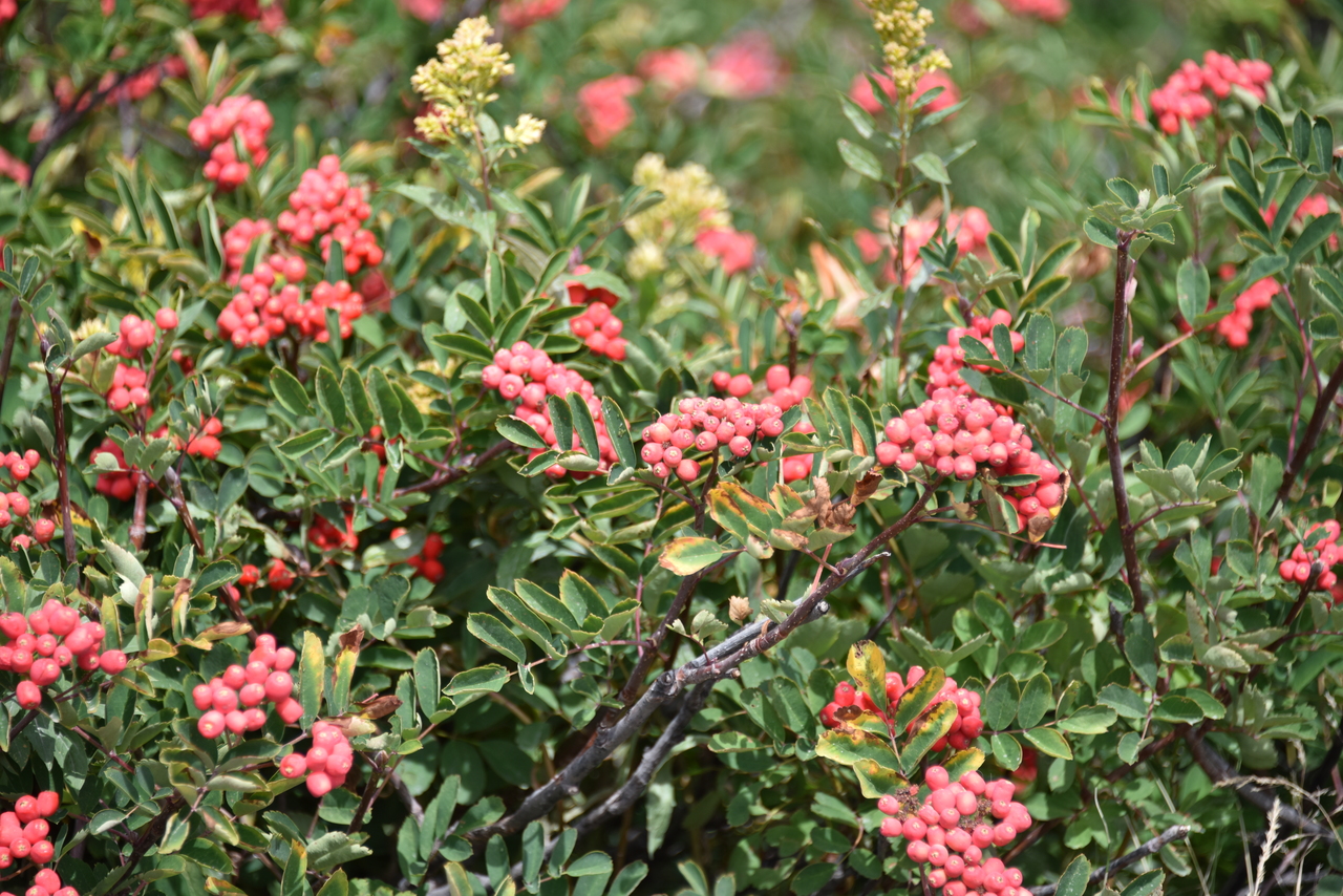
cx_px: 672
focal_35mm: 230
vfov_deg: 6.0
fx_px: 8582
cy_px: 448
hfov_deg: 8.9
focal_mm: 230
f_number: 5.6
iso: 180
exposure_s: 1/500
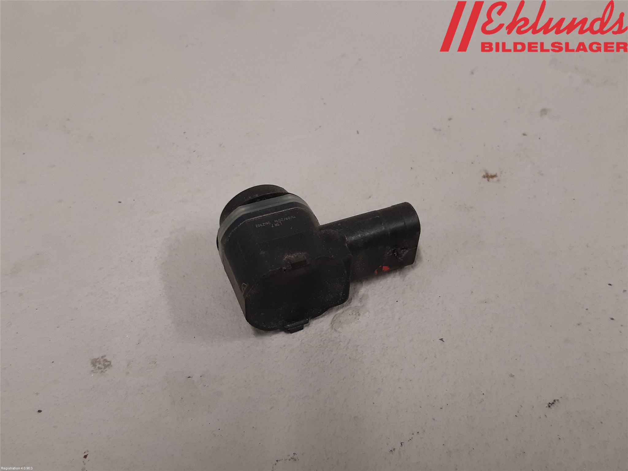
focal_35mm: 26
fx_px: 472
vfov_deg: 53.1
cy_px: 236
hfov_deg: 67.3
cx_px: 314
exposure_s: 1/50
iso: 125
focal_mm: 3.93
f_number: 1.7
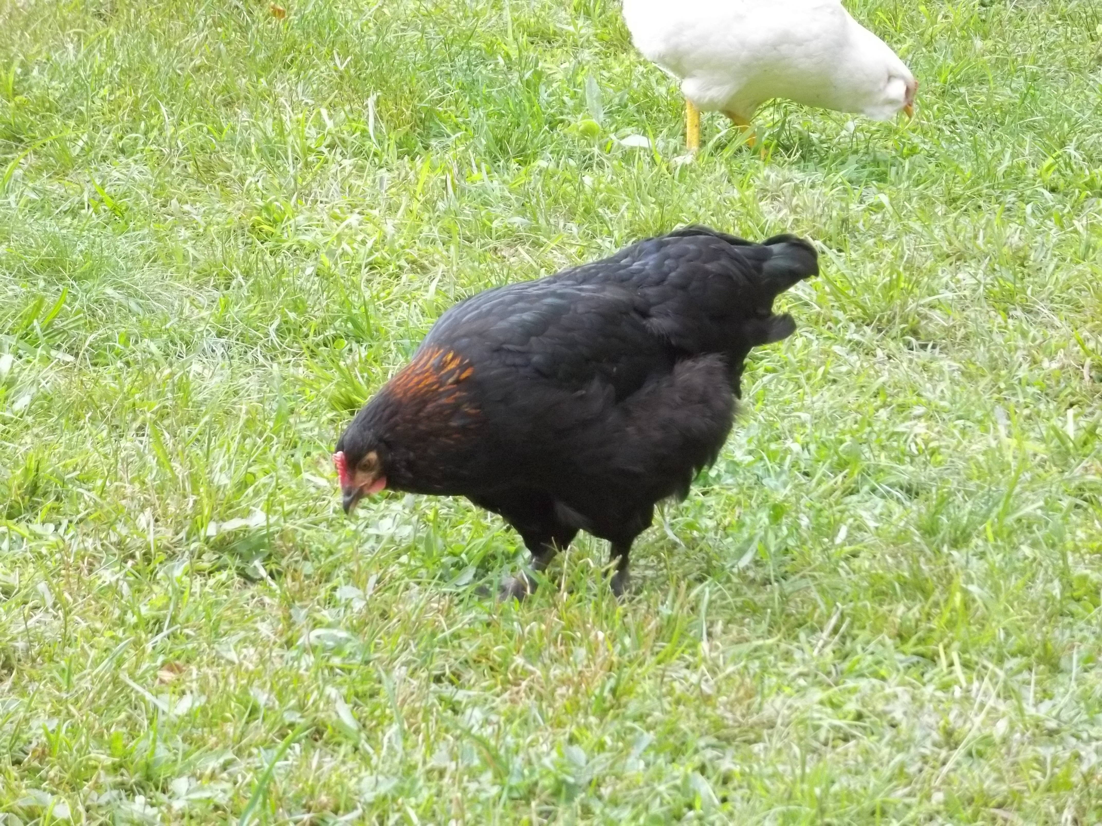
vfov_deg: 9.0
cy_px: 413
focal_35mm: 165
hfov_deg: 12.0
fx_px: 5253
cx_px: 551
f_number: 5.9
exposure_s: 1/60
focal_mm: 29.5
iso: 320
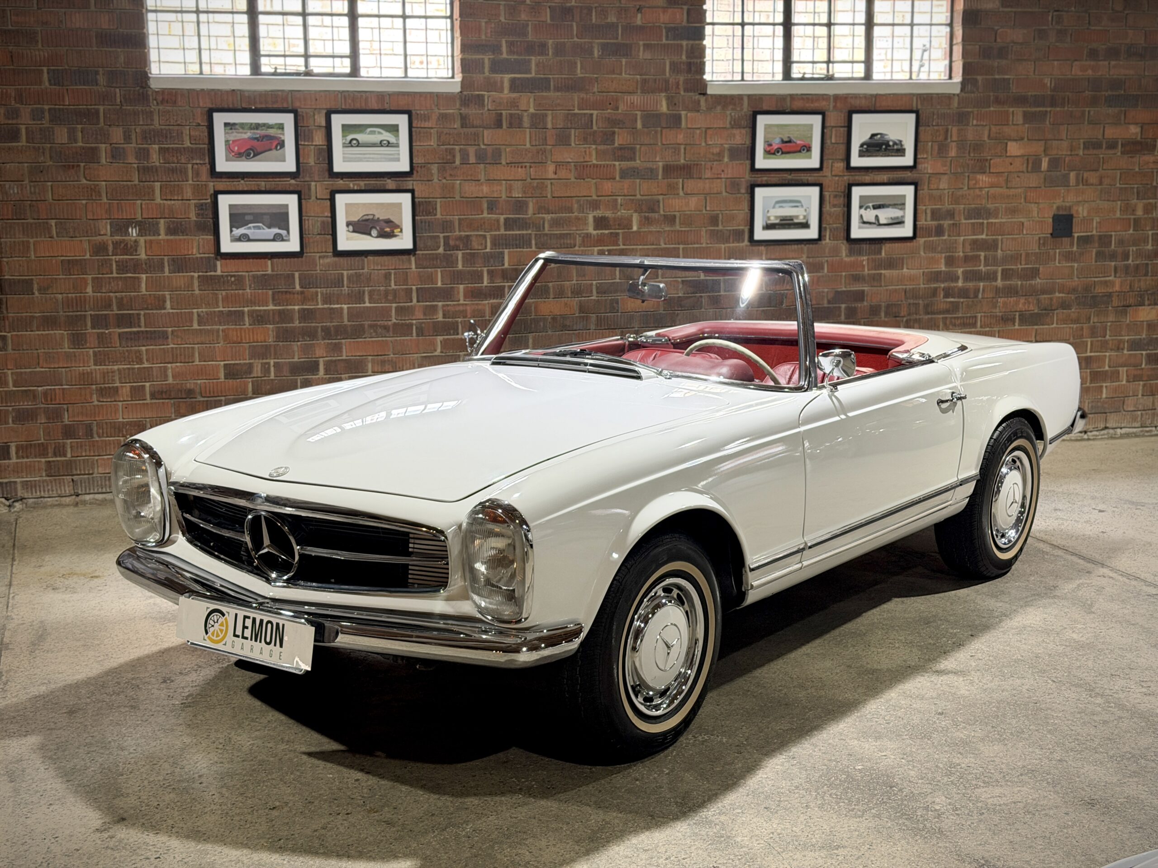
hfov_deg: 39.7
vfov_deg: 30.3
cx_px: 579
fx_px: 1606
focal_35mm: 48
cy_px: 434
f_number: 1.78
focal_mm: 6.76
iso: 160
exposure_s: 1/50
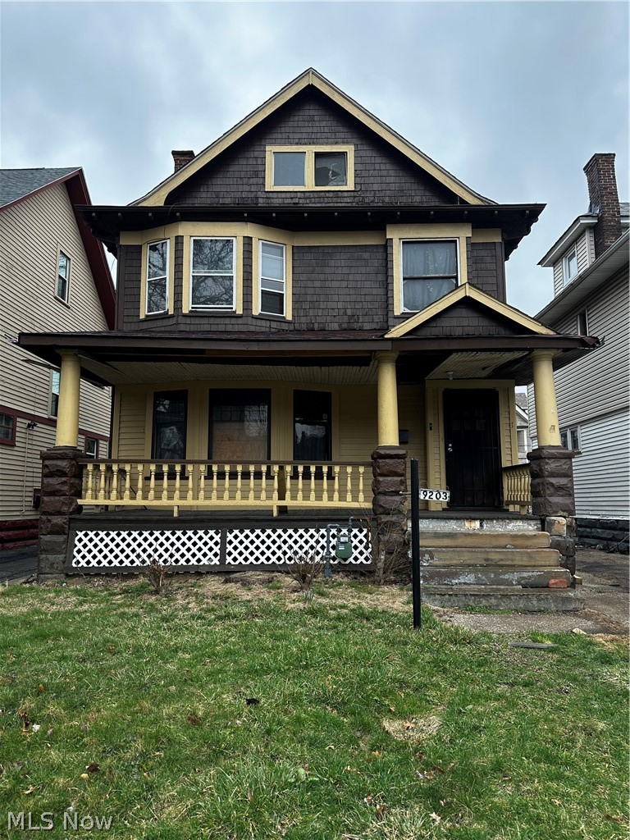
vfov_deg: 71.6
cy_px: 420
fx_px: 582
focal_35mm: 24
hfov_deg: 56.8
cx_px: 315
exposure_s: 1/404
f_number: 1.78
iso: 80
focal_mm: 6.86
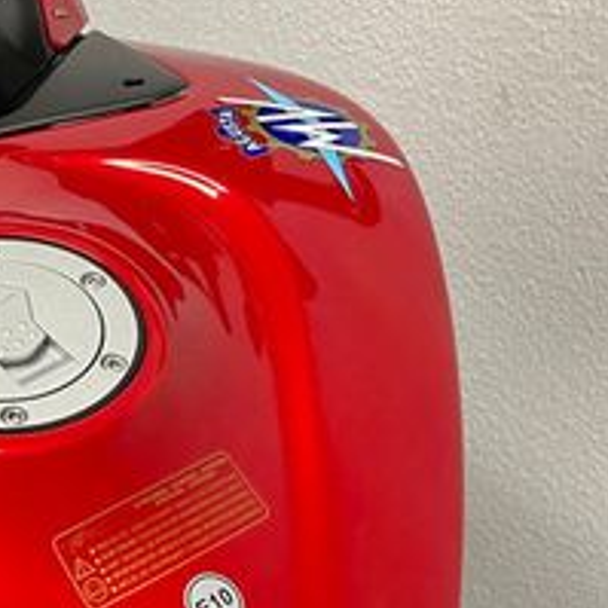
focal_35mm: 74
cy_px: 223
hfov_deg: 21.4
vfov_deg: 23.3
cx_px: -162
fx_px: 1470
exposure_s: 1/50
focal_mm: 5.1
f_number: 1.6
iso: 100
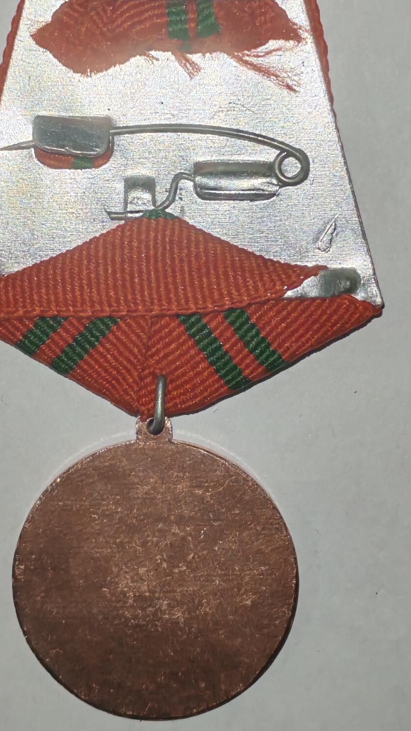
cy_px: 325
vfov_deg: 23.7
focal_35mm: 90
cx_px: 150
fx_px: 1745
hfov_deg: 13.4
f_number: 1.95
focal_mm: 5.52
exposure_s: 1/100
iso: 64
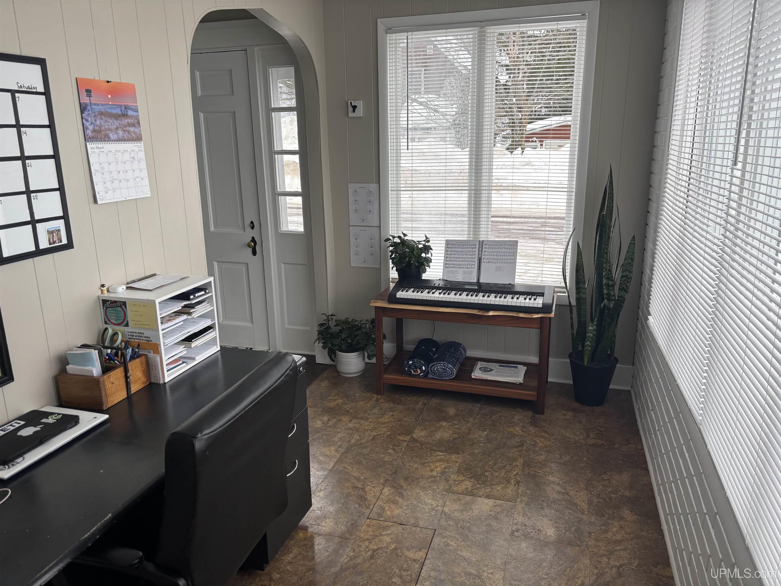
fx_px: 587
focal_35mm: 26
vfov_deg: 53.1
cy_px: 293
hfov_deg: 67.3
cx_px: 390
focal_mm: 5.96
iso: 40
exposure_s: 1/194
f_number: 1.6
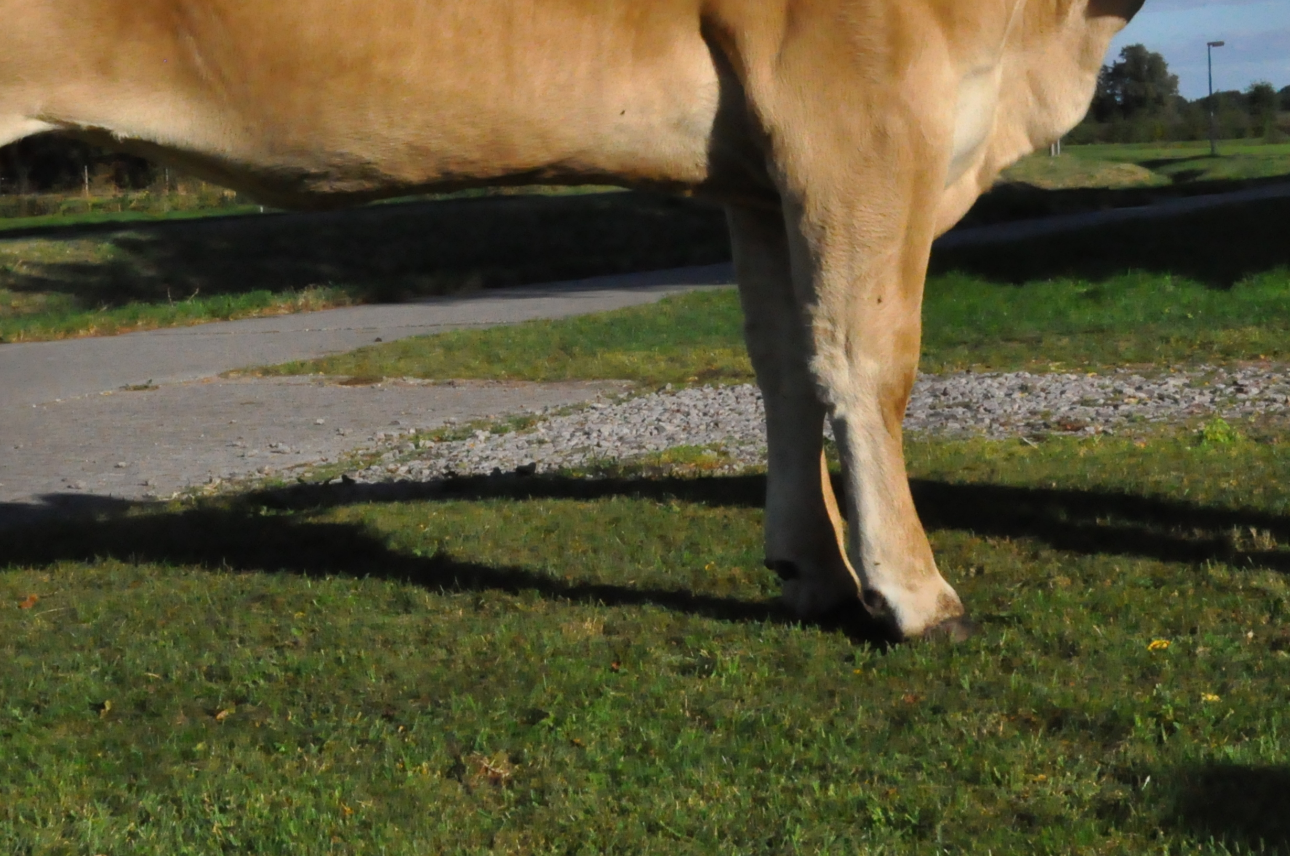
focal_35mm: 68
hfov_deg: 29.6
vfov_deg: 19.7
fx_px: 2434
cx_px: 486
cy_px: 133
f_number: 22
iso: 3200
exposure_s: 1/1600
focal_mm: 26
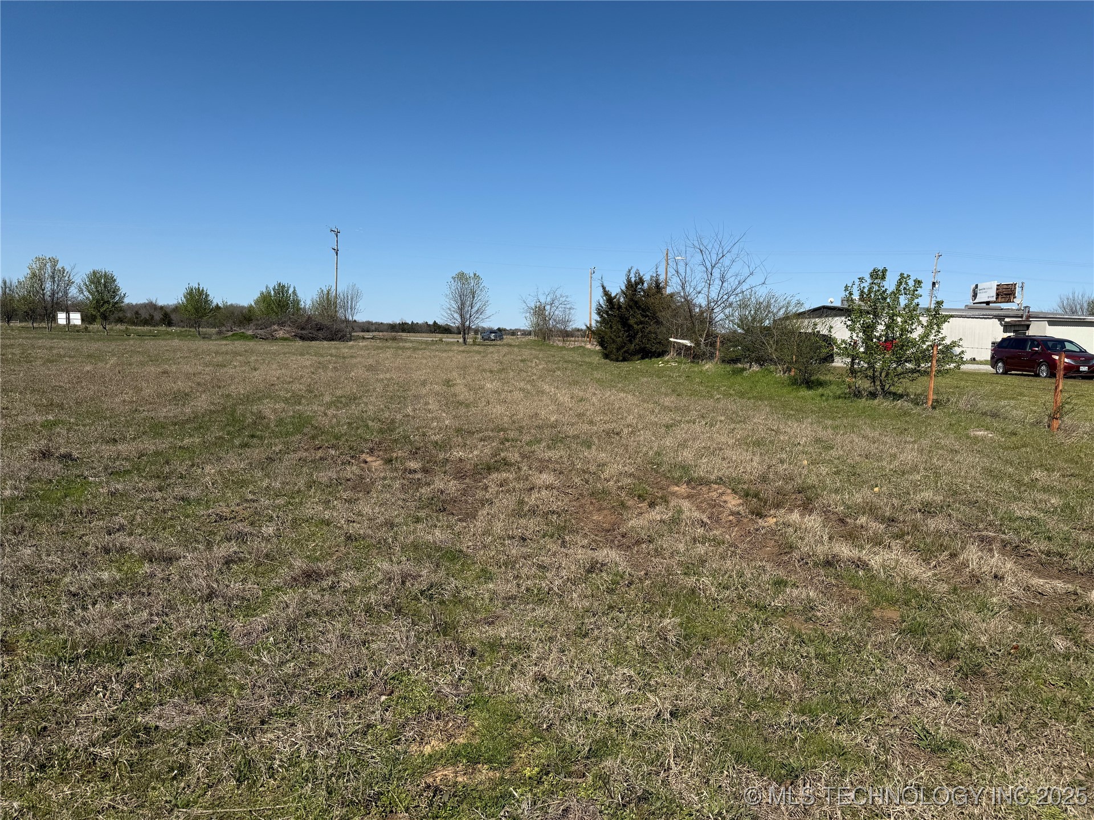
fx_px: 758
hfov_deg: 71.6
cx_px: 547
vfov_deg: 56.8
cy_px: 410
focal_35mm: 24
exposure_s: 1/6711
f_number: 1.78
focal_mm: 6.76
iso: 80
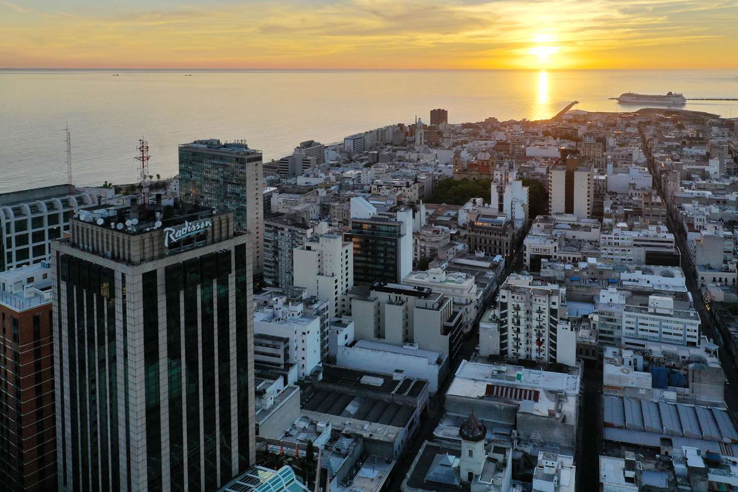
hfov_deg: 65.5
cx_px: 369
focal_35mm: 28
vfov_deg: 46.4
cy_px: 246
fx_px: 574
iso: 100
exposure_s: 1/200
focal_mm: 10.26
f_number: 4.5
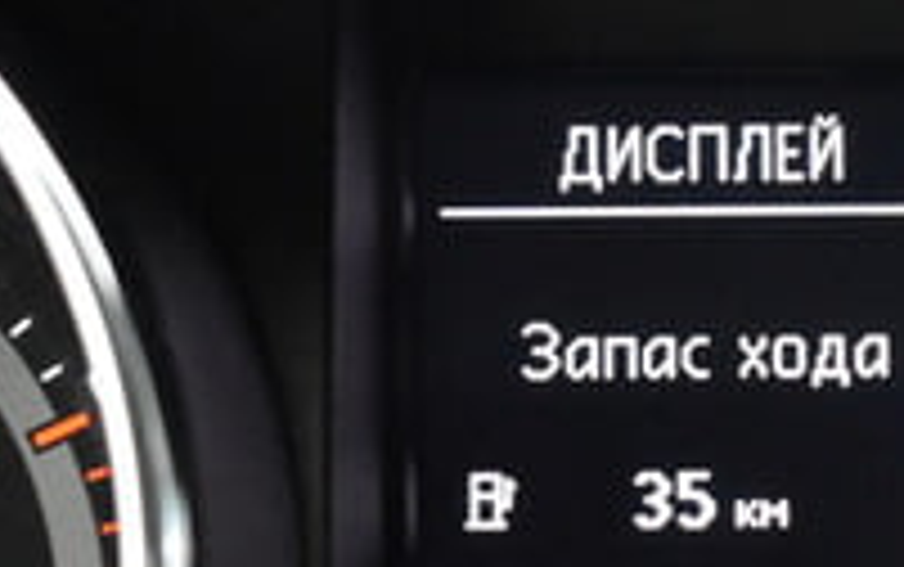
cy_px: 482
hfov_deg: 12.7
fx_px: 4044
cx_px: 724
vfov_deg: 8.0
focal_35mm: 164
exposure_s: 1/60
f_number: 4
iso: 4500
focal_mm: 24
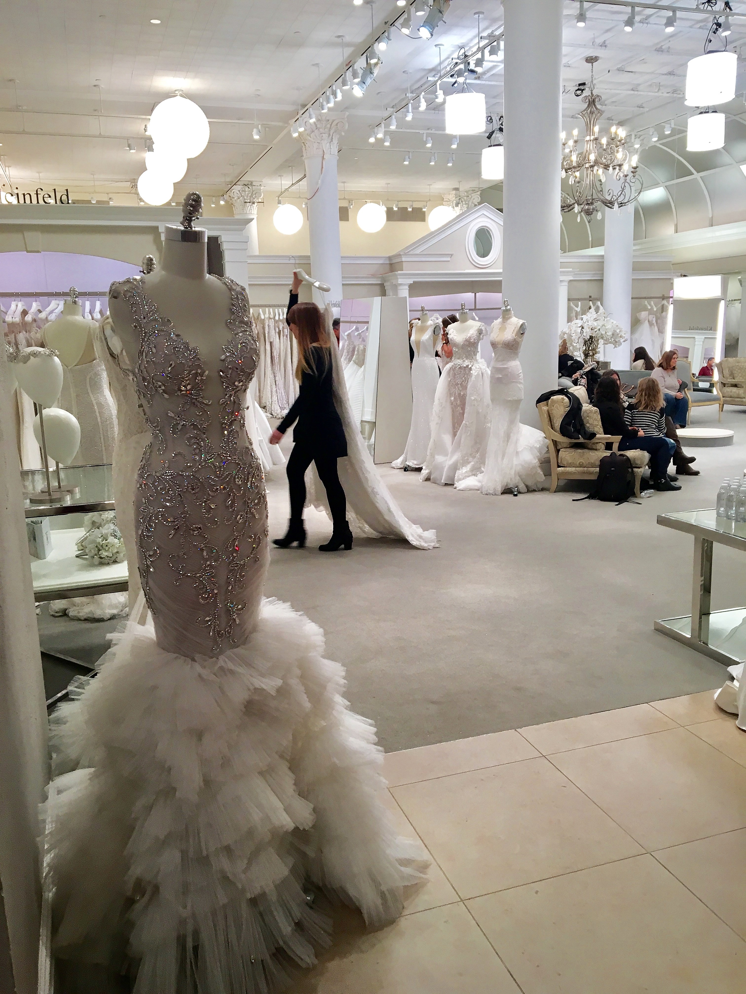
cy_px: 497
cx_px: 373
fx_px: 833
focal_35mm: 29
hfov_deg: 48.2
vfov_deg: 61.7
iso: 25
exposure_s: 1/30
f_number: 2.2
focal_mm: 4.15
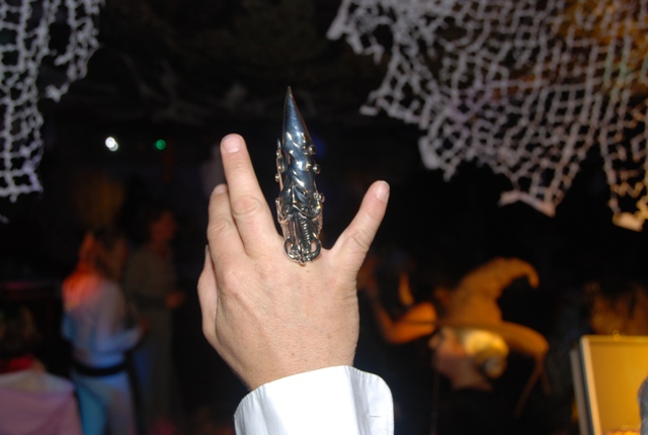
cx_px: 324
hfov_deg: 47.8
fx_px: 731
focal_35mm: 40
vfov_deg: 33.2
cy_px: 218
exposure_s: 1/60
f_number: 5
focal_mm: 27
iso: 200
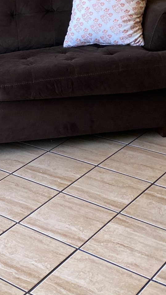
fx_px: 532
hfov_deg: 17.4
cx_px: 10
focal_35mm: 68
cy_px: 116
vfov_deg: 30.9
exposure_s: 1/74
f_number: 1.8
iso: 125
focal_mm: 4.25
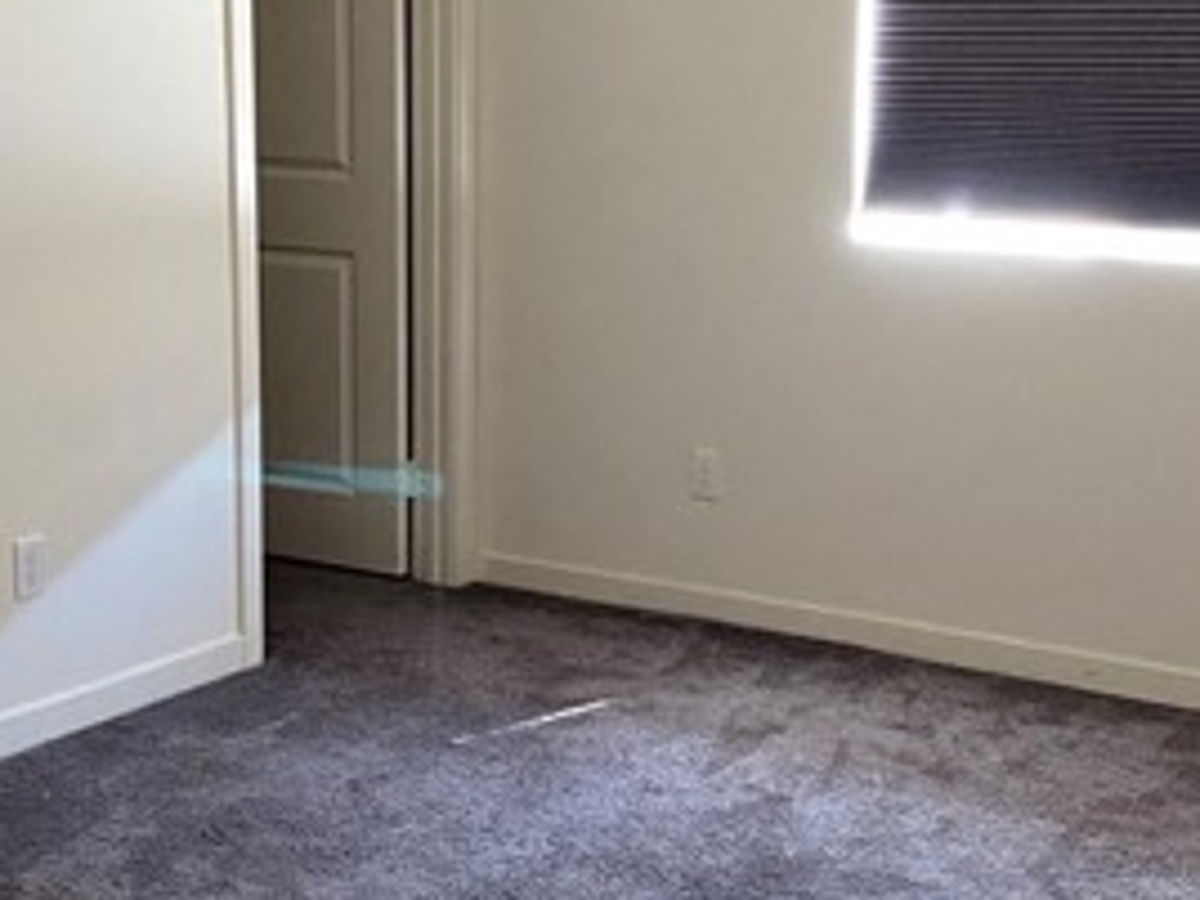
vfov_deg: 23.6
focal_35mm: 62
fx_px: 2149
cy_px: 372
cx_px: 676
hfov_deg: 31.2
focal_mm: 4.25
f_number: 1.8
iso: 320
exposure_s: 1/40
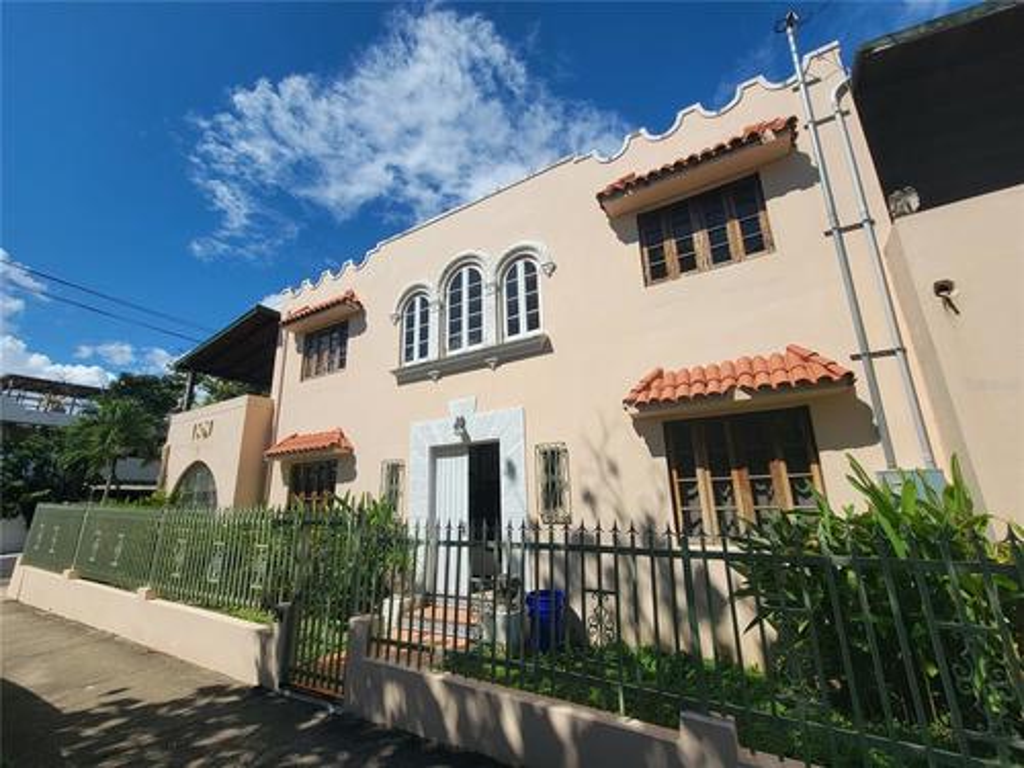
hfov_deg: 106.2
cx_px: 512
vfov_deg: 89.9
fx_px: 385
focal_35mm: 13
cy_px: 384
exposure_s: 1/2500
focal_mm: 2.2
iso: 50
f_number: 2.2
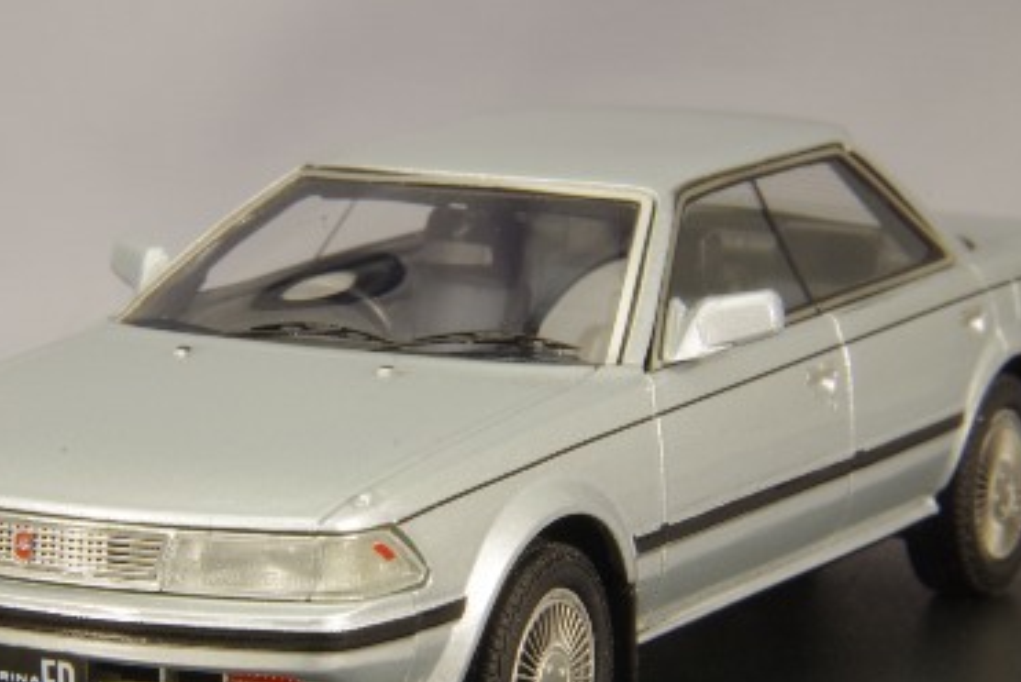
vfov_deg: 7.1
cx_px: 372
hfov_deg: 10.6
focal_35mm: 193
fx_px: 5478
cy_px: 444
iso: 400
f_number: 32
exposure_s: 1/1.25
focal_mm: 75
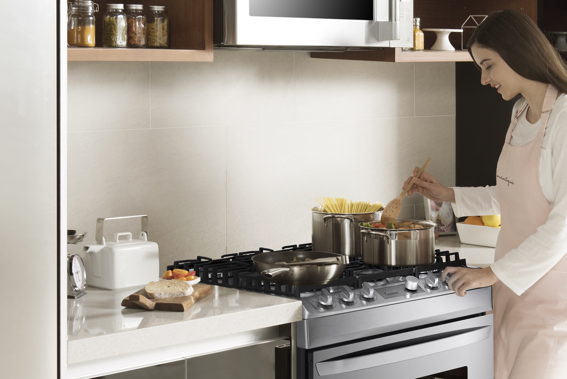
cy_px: 316
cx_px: 323
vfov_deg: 13.8
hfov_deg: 20.6
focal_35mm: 99
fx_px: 1560
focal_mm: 48
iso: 200
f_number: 7.1
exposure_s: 1/125
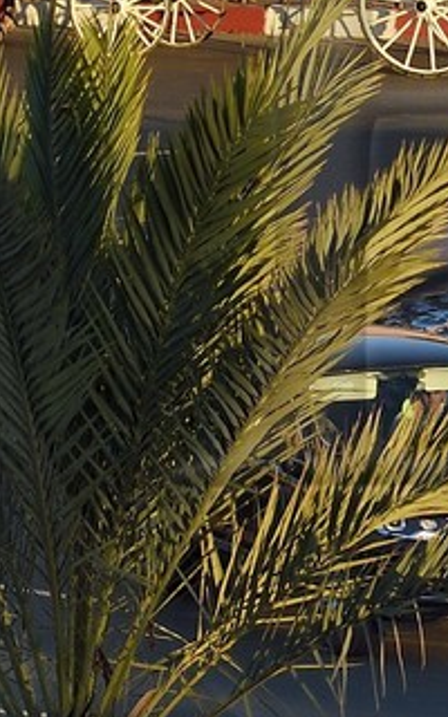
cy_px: 121
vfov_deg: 2.1
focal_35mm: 1019
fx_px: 19906
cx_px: 804
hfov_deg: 1.3
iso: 200
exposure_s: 1/250
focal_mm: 200
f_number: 8
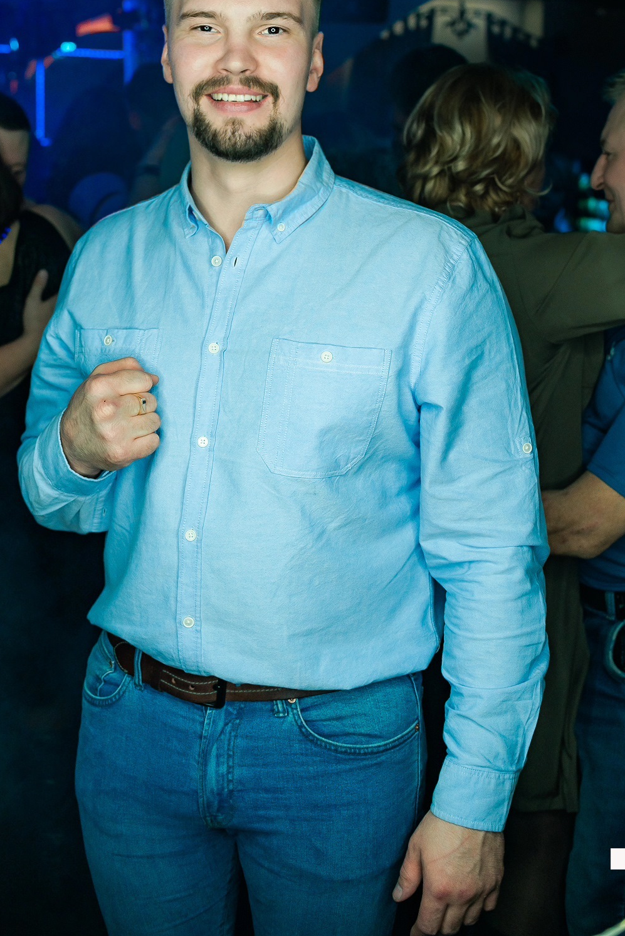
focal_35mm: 45
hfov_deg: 29.9
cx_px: 278
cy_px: 343
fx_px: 1170
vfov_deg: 43.2
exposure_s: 1/320
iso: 800
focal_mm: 35
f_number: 4
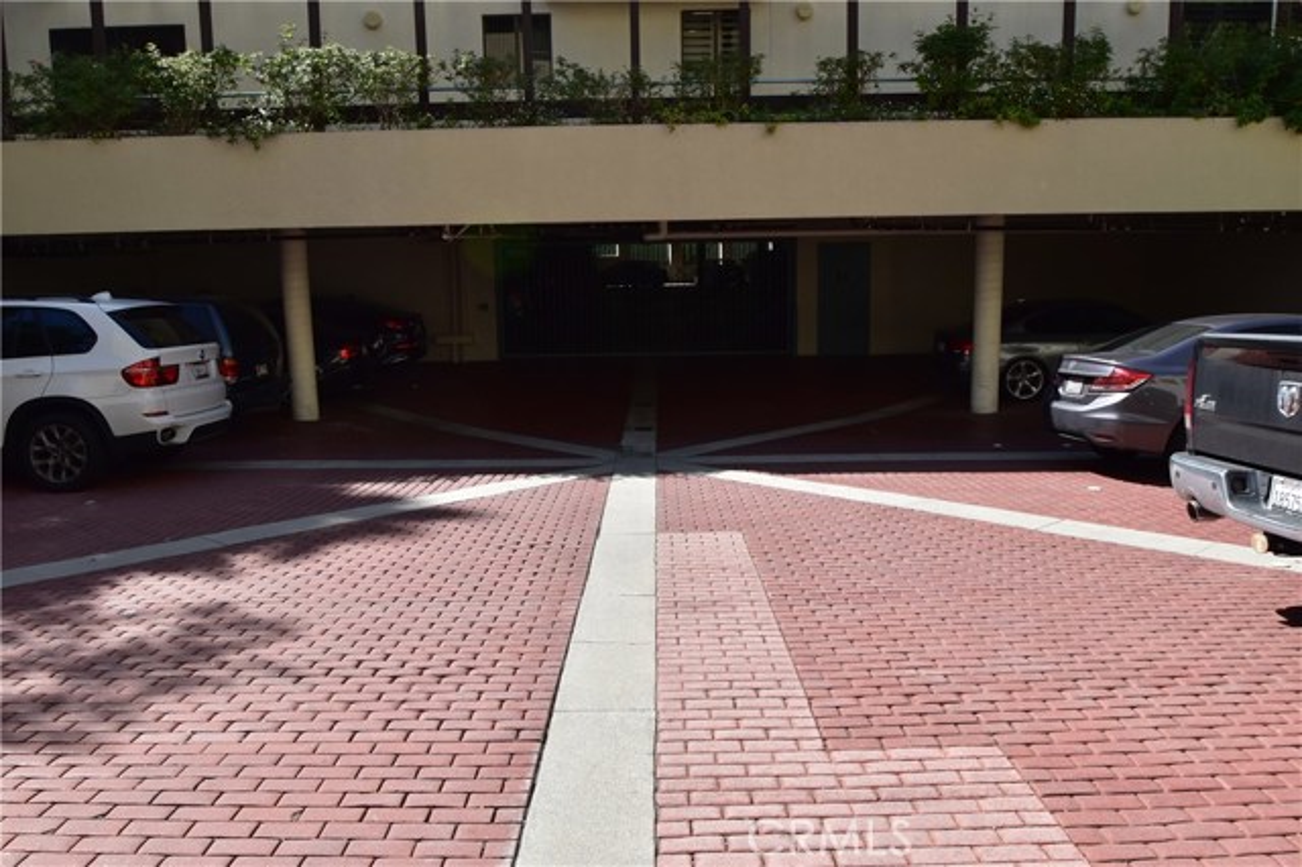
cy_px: 434
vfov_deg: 45.6
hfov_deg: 64.6
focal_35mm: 28
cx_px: 651
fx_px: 1030
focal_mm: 19
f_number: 11
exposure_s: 1/500
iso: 400
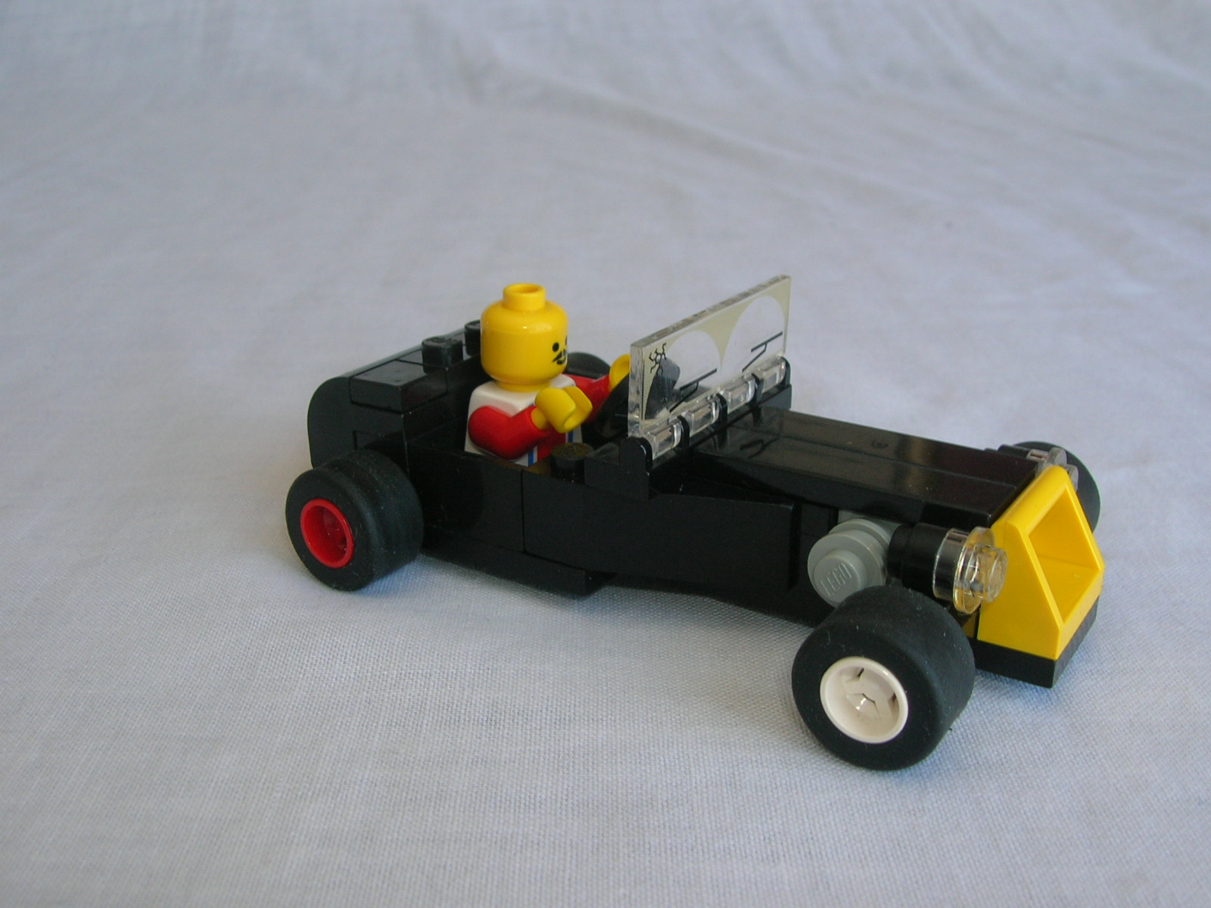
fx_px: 1259
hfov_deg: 51.4
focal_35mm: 36
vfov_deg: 39.7
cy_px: 454
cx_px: 606
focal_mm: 6
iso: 50
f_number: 4.9
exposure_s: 1/30
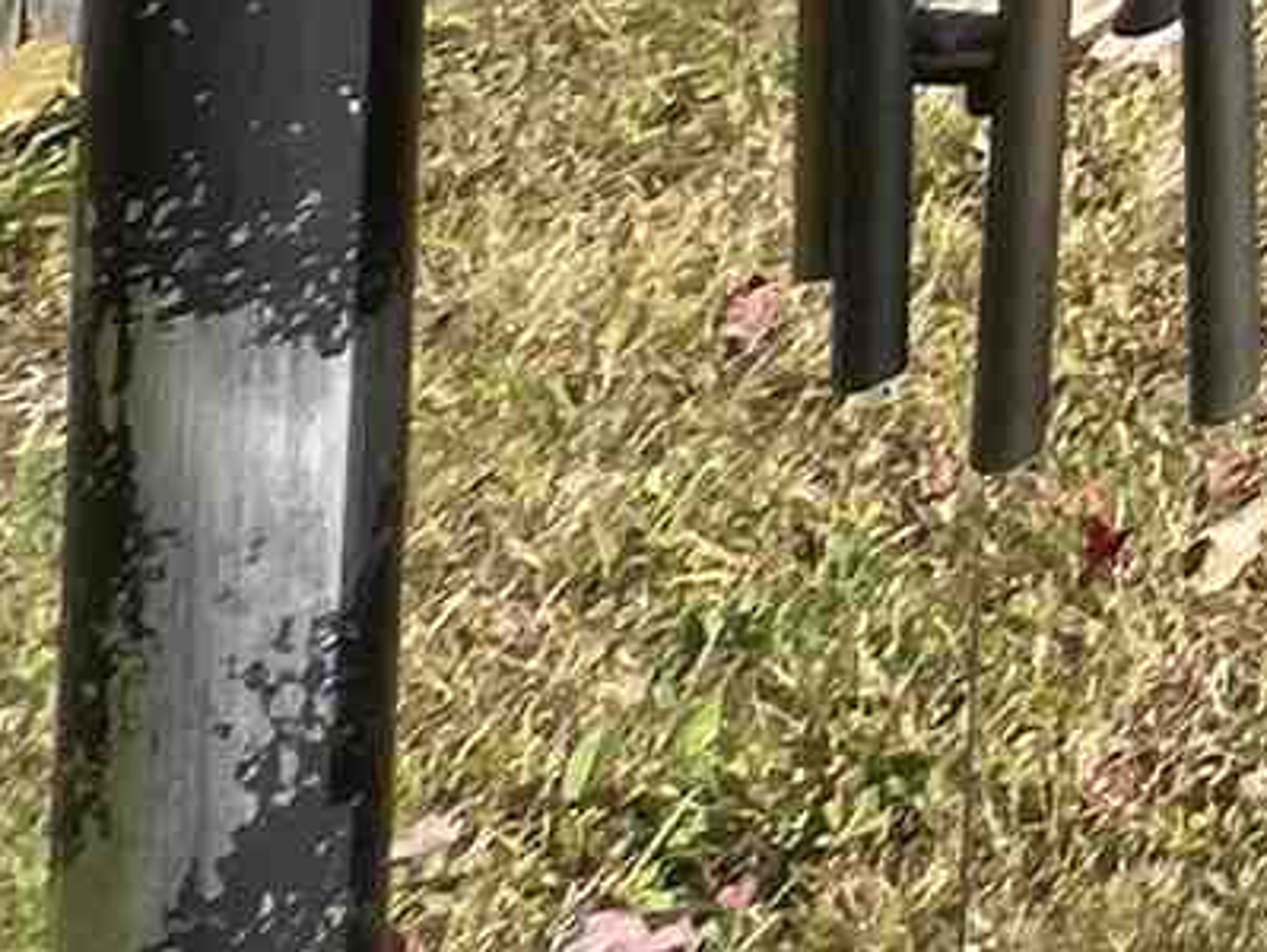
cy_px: -2037
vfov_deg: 10.1
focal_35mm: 100
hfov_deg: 11.3
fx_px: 3663
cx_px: 3826
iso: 32
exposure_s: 1/567
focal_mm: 1.57
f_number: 1.8
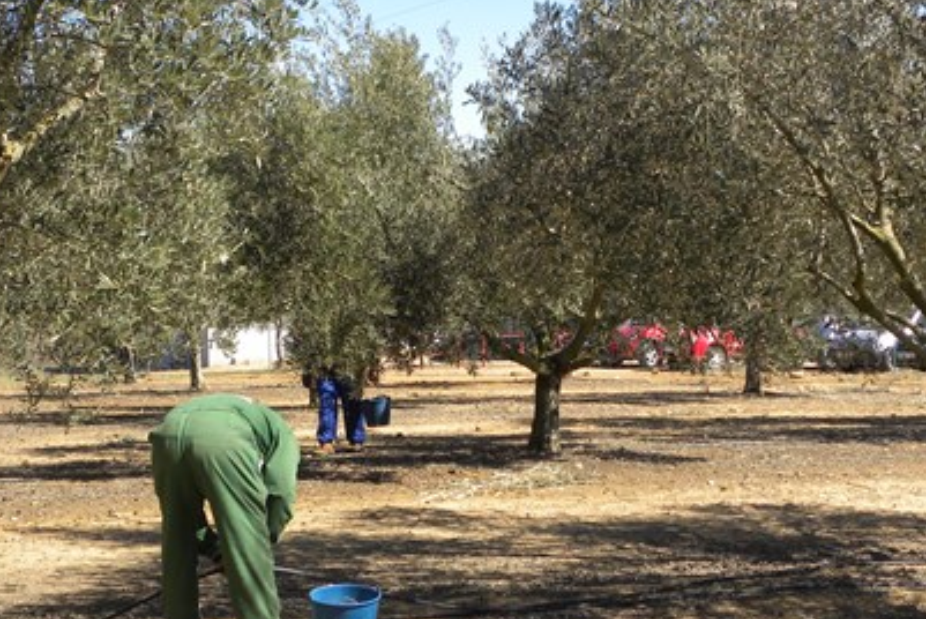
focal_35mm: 68
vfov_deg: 20.0
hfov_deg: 29.6
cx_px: 487
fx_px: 1750
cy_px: 282
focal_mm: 7.3
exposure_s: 1/500
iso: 64
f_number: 3.5
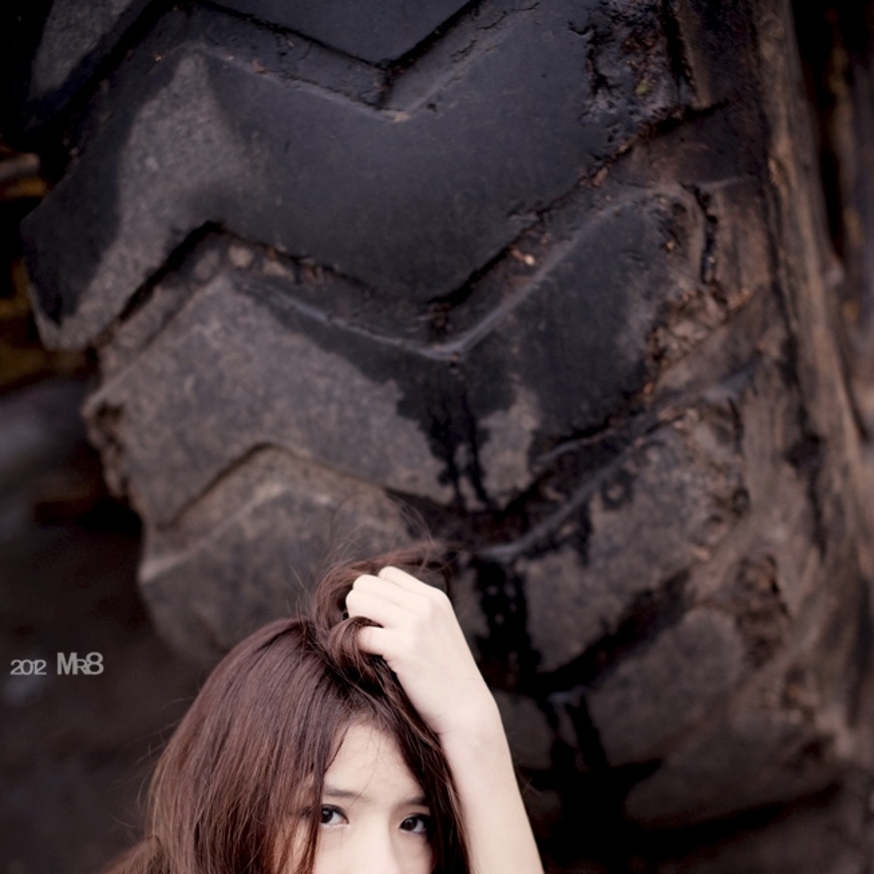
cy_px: 578
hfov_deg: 26.5
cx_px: 432
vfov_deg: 26.3
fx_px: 1857
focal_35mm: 65
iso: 500
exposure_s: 1/400
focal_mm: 50
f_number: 1.8
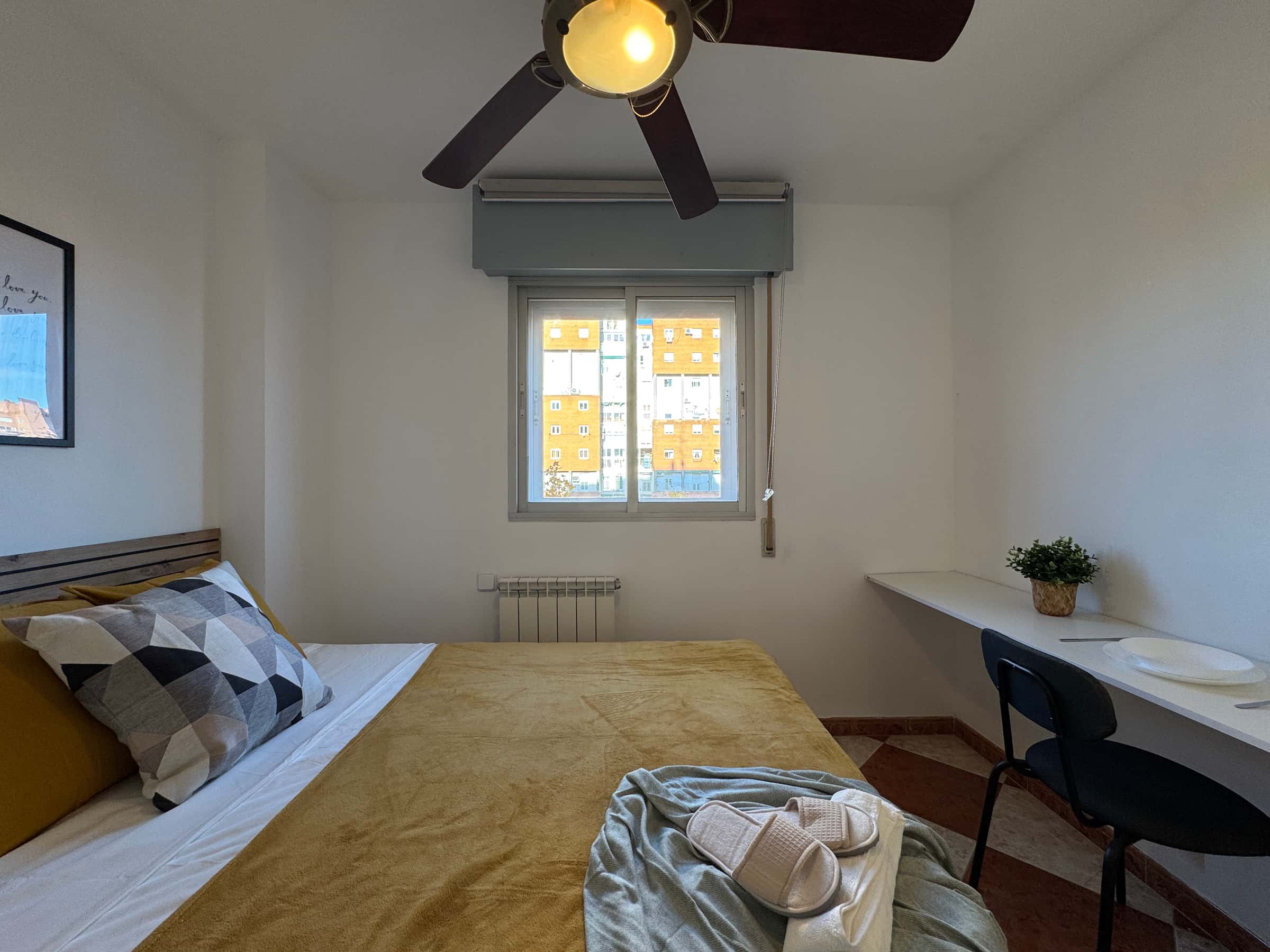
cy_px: 476
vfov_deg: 85.7
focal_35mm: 14
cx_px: 635
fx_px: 514
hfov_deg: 102.1
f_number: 2.2
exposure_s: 1/100
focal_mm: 2.22
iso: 40
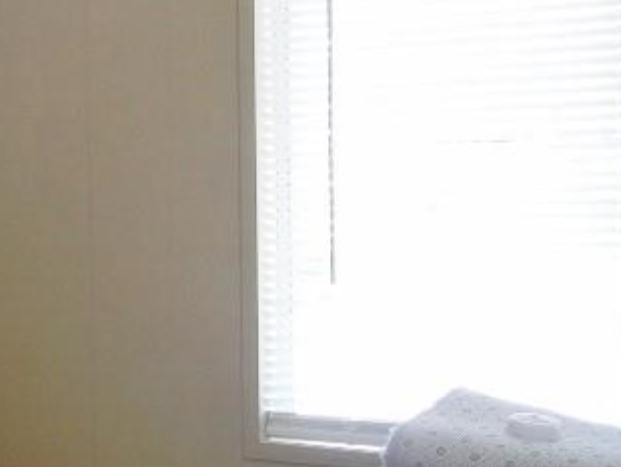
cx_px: -204
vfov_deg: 15.0
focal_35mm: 99
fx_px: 1777
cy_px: 220
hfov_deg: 18.3
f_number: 3.5
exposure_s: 1/35
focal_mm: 5.4
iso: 160
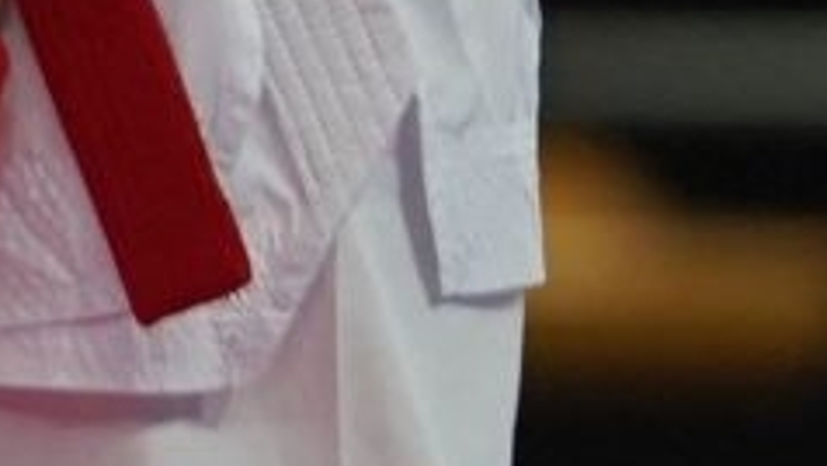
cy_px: -1575
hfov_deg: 0.9
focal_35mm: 2374
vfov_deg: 0.5
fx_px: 52071
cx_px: -518
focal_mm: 200
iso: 1600
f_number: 2.8
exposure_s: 1/1000
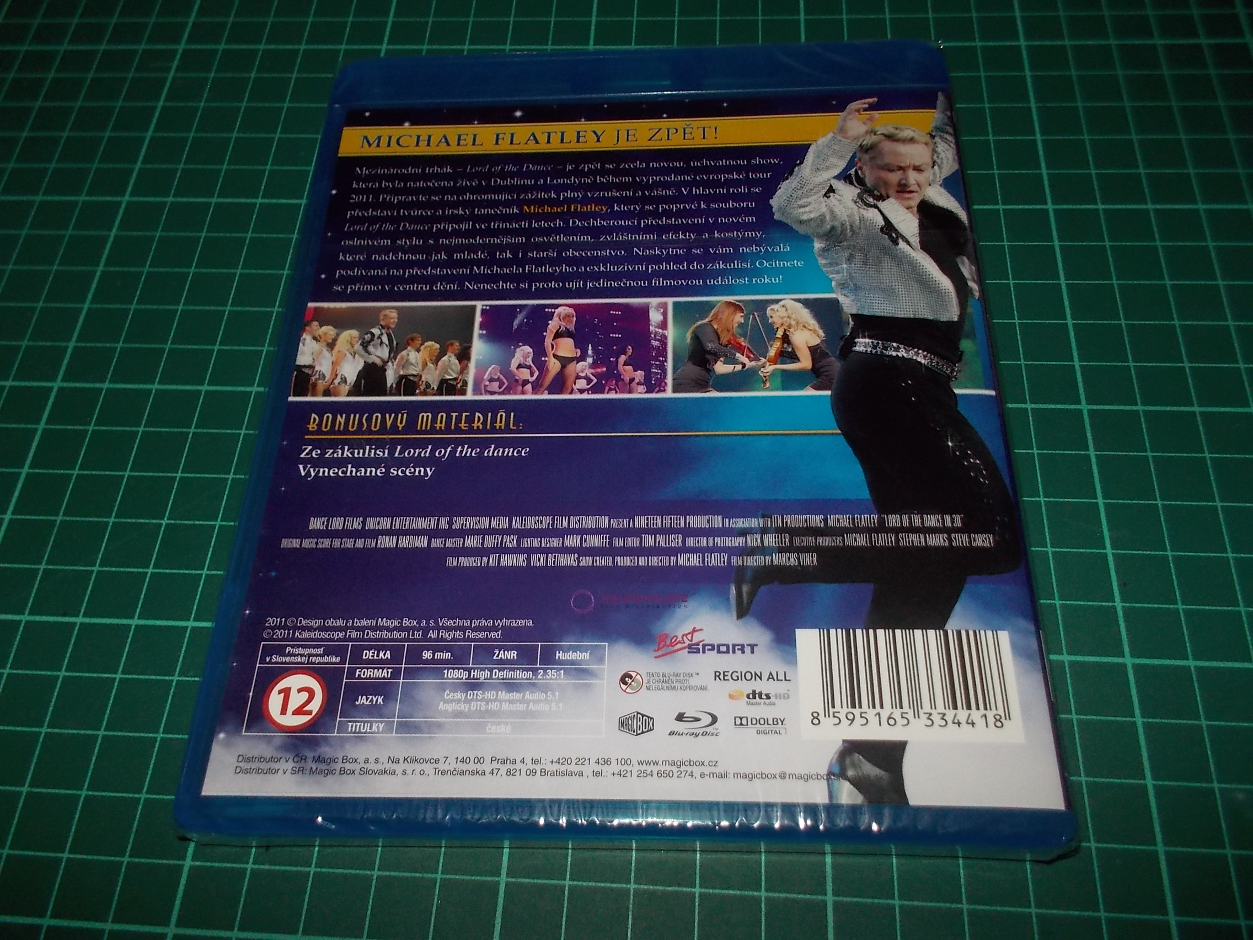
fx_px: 1050
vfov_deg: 48.2
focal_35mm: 29
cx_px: 626
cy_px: 470
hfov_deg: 61.7
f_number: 3.3
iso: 200
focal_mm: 4.1
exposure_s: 1/30
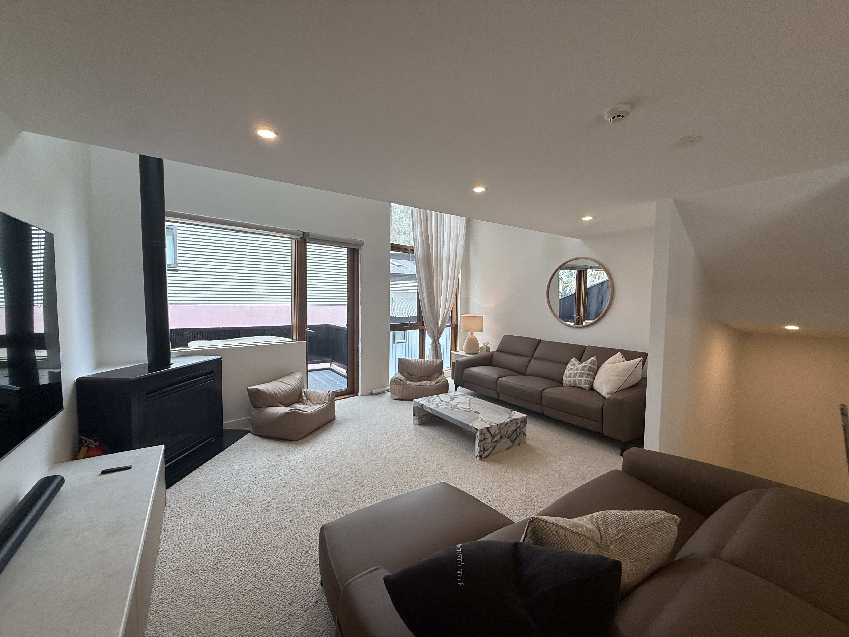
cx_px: 424
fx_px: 343
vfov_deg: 85.7
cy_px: 318
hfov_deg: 102.1
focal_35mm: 14
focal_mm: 2.22
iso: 50
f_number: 2.2
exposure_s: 1/157
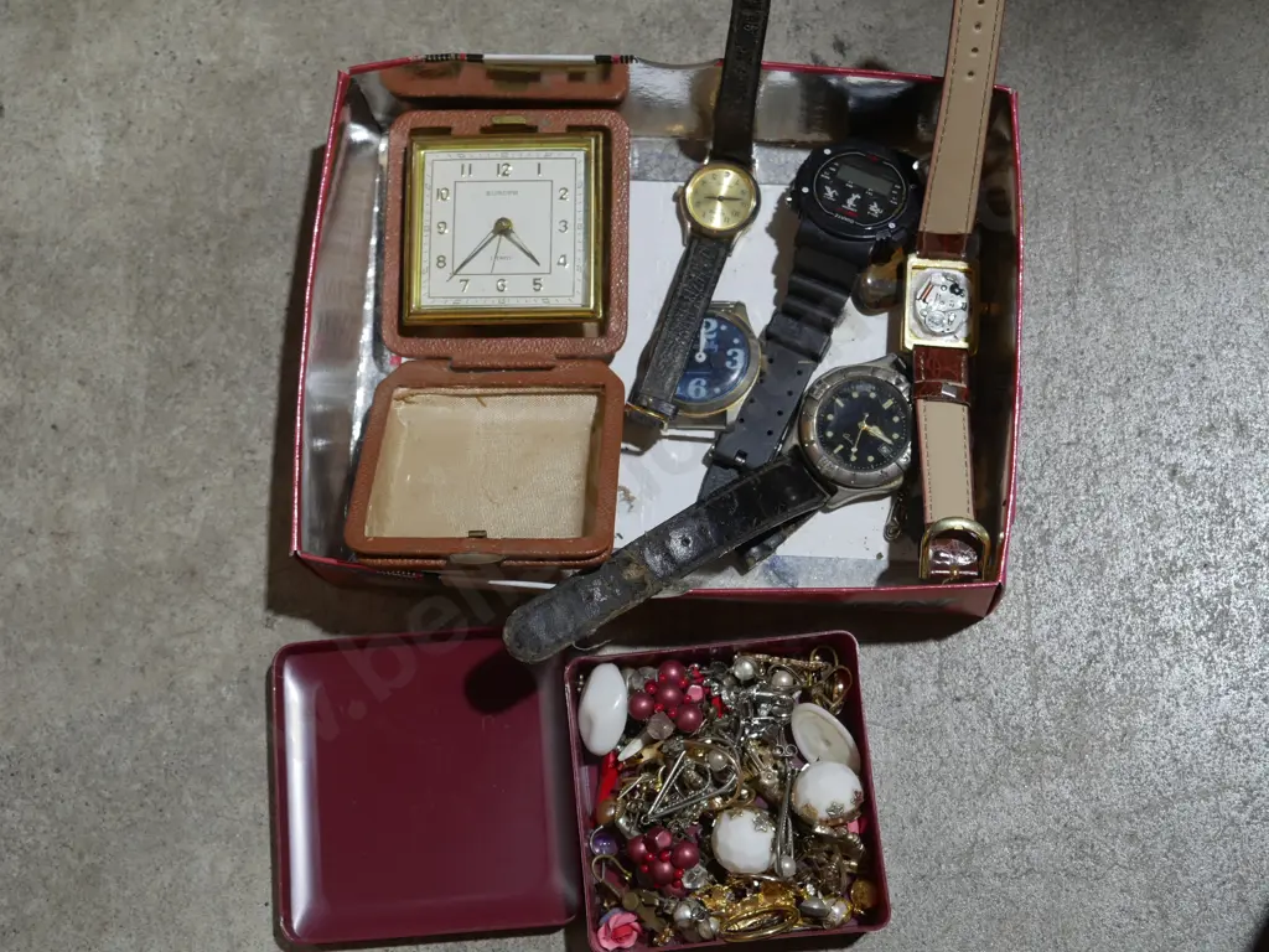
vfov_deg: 26.1
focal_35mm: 56
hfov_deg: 34.3
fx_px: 2053
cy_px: 476
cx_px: 634
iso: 500
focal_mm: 28
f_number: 5.6
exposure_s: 1/60
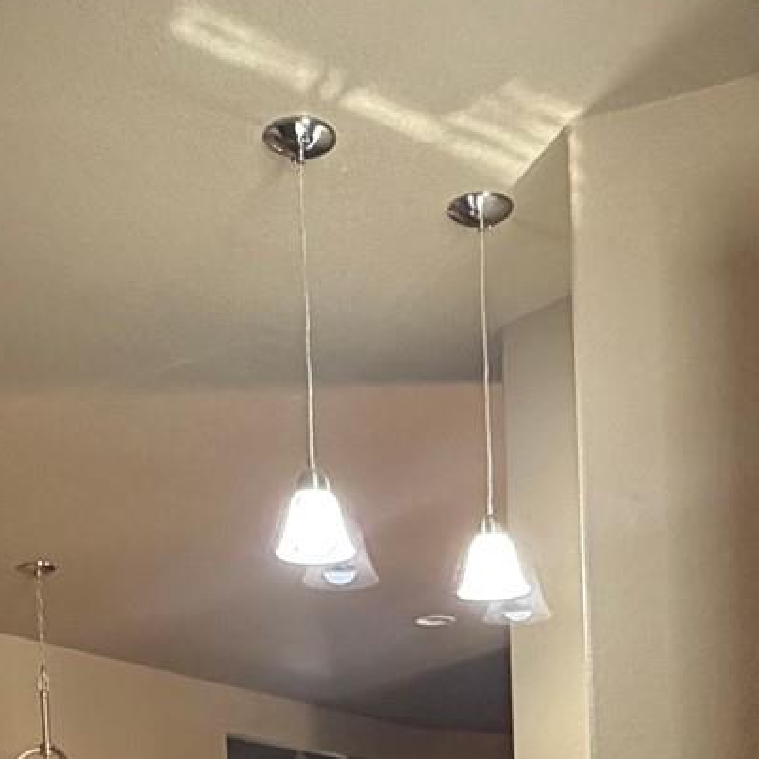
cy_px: 1037
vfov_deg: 23.5
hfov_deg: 27.2
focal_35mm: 63
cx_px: 457
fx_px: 1563
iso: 320
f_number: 2.2
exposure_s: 1/60
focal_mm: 2.22
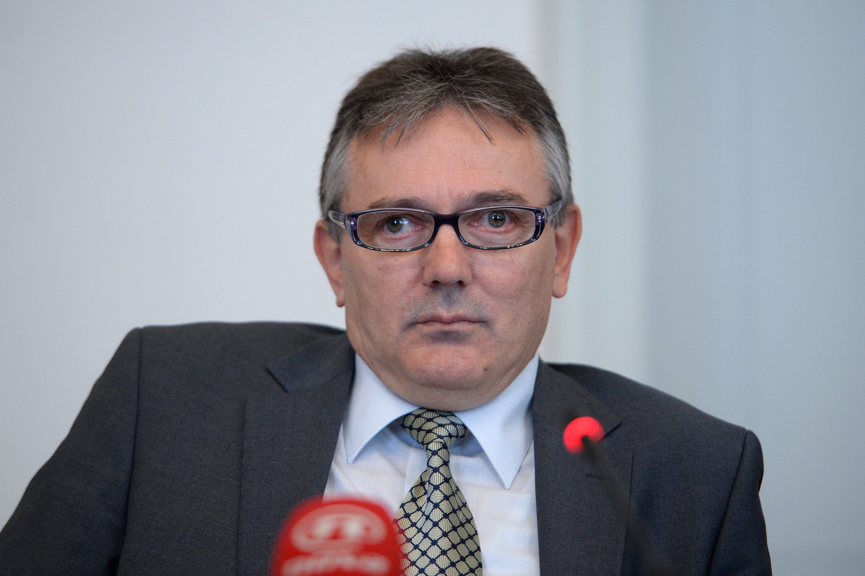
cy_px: 288
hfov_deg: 10.3
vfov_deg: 6.9
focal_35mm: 200
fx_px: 4803
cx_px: 432
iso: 2500
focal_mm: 200
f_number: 2.8
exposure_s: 1/250
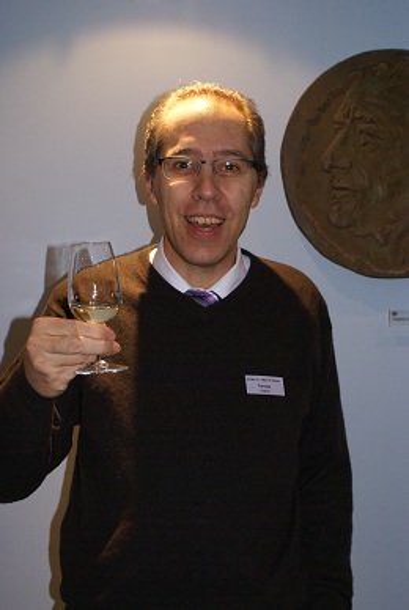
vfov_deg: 37.8
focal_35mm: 52
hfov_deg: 25.8
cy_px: 305
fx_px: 891
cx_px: 204
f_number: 5.6
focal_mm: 35
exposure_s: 1/60
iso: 400
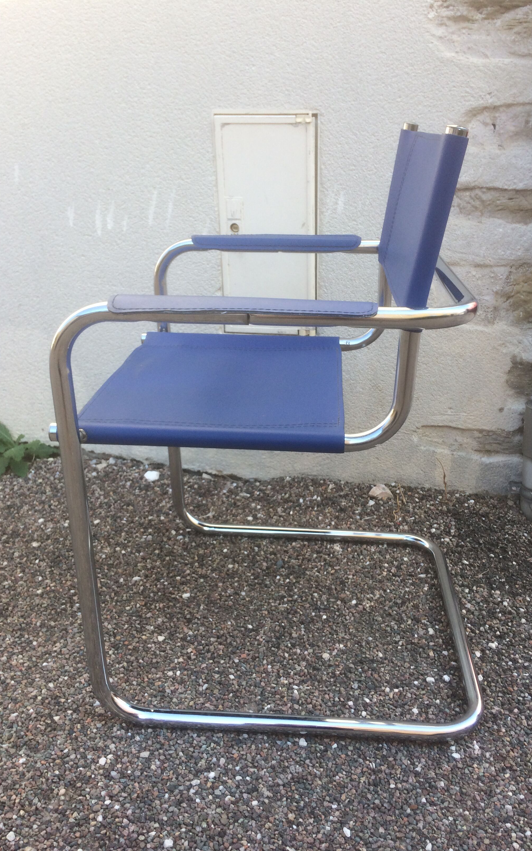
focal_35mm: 31
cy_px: 425
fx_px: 719
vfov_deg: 61.2
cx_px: 310
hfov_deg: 40.5
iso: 32
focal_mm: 4.15
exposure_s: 1/394
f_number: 2.2
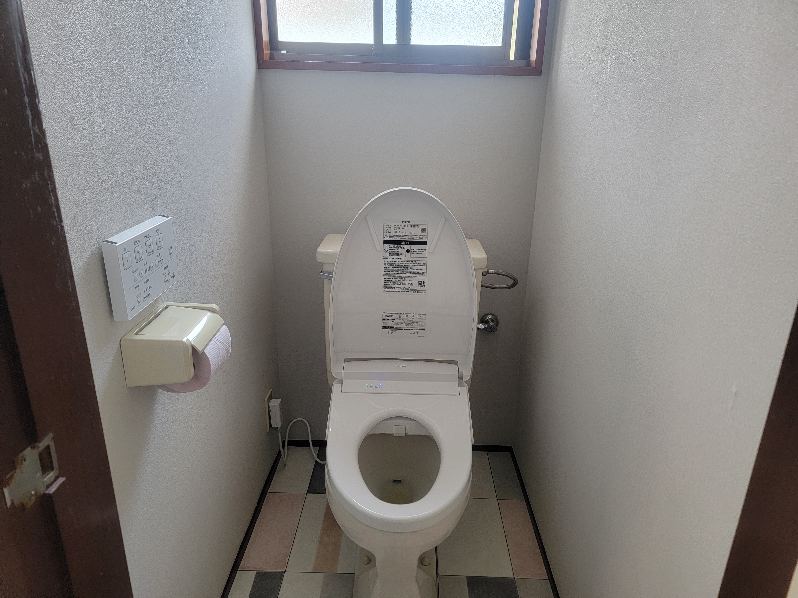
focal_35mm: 24
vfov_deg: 56.8
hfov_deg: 71.6
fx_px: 553
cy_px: 299
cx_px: 399
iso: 250
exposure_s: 1/120
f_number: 1.8
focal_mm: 6.7
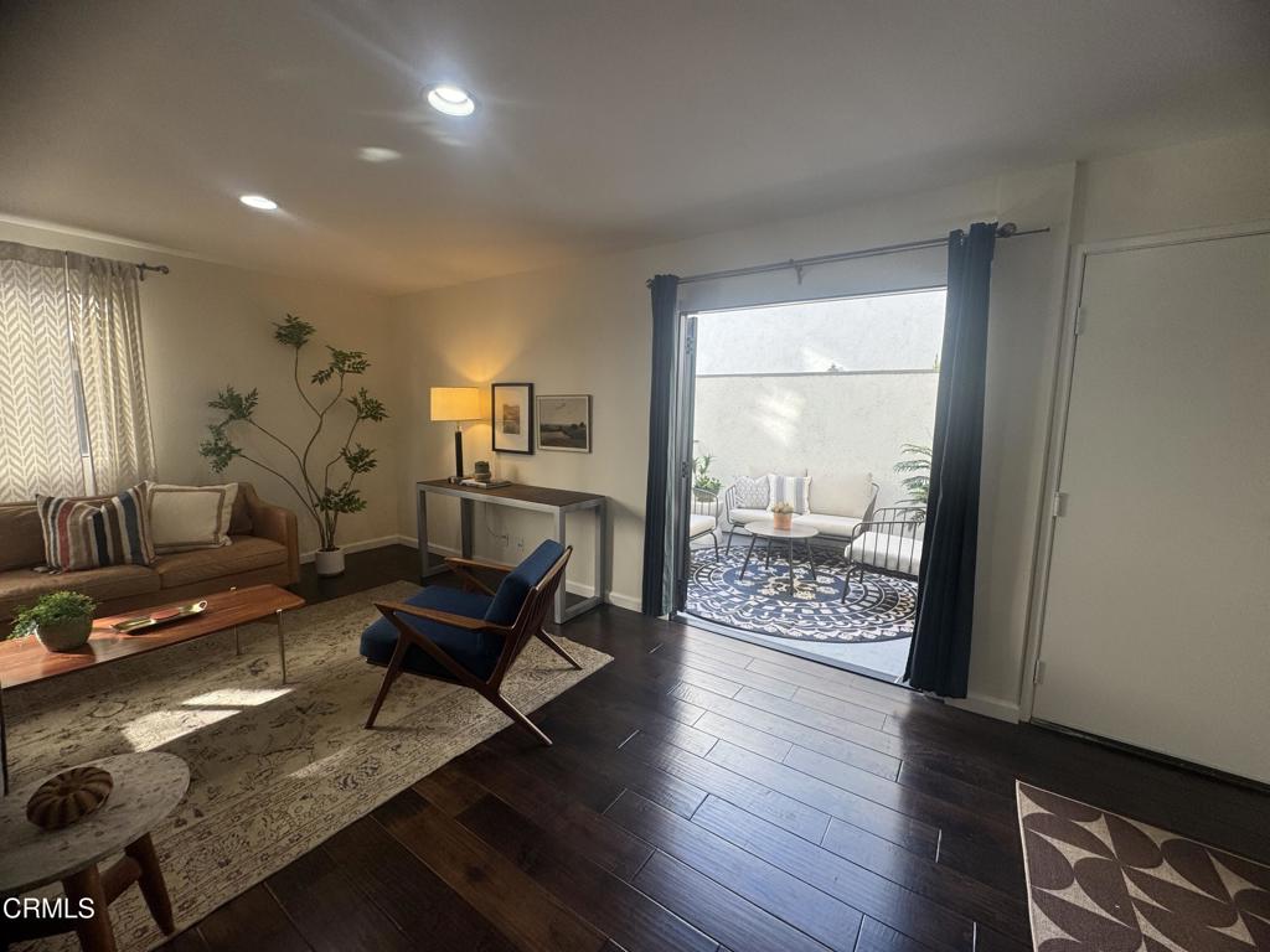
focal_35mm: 14
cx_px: 635
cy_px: 476
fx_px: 514
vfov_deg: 85.7
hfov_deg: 102.1
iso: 40
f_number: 2.2
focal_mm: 2.22
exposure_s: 1/120
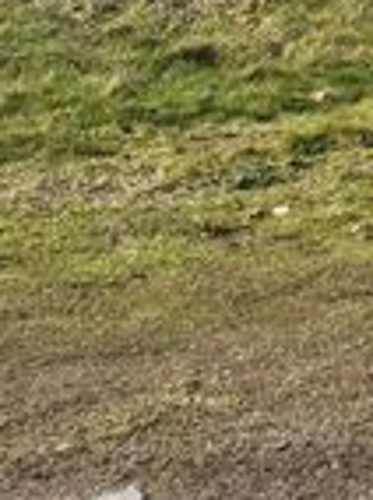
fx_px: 1628
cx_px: 816
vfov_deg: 16.0
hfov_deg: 11.4
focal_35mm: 113
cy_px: -255
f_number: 1.78
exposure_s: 1/2801
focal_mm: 6.76
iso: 80
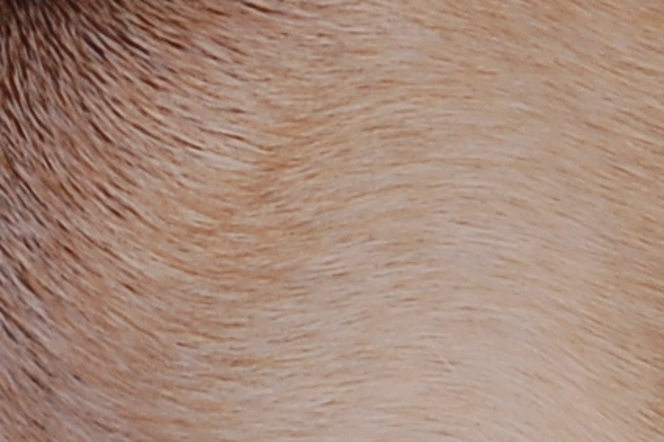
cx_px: 346
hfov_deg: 1.7
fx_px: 21950
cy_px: 332
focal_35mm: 1191
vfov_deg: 1.2
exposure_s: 1/1000
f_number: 8
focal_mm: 112
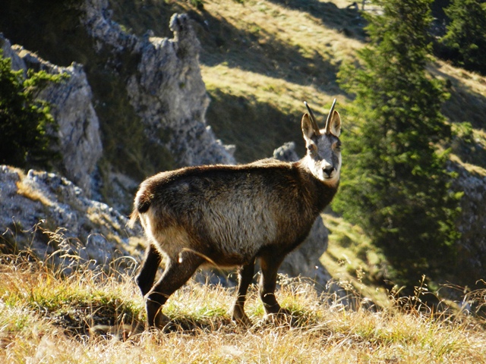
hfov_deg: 4.4
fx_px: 6318
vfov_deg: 3.3
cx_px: 243
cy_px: 182
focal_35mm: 450
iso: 250
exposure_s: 1/250
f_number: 5.9
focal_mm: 81
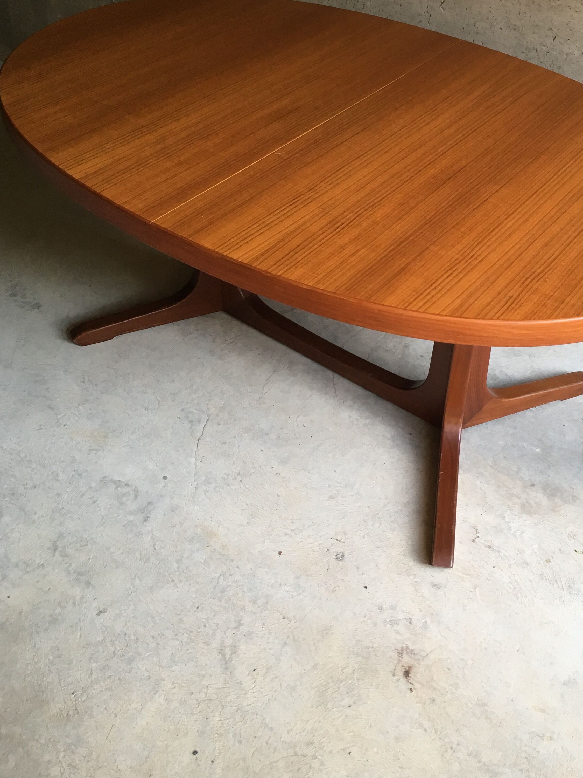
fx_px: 876
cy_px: 300
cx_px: 366
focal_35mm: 39
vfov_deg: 47.5
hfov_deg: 36.6
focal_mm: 4.15
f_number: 2.2
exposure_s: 1/33
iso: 40
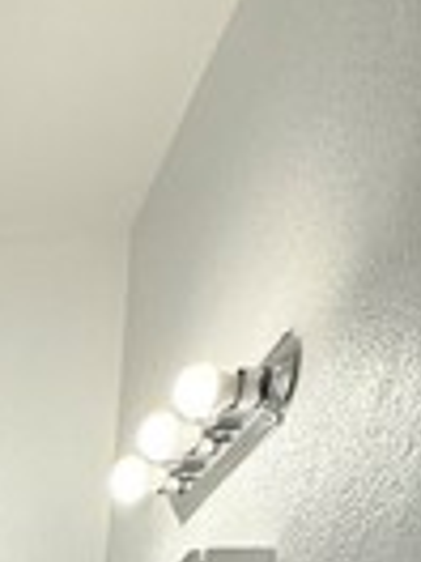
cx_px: -259
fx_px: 1103
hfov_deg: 18.4
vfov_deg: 18.2
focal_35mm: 68
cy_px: 1145
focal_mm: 2.22
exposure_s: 1/120
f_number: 2.2
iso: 100
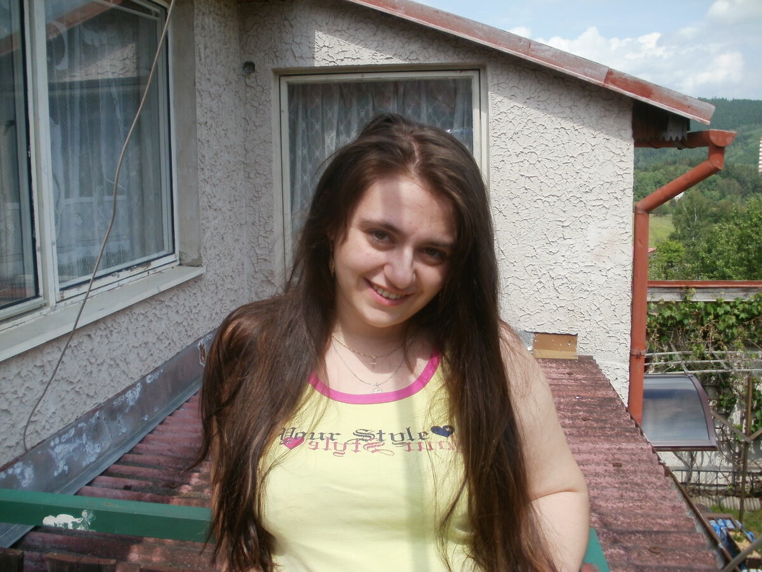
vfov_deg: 39.7
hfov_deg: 51.4
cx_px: 381
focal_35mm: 36
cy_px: 286
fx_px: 792
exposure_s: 1/1000
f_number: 3.5
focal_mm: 6.3
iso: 100
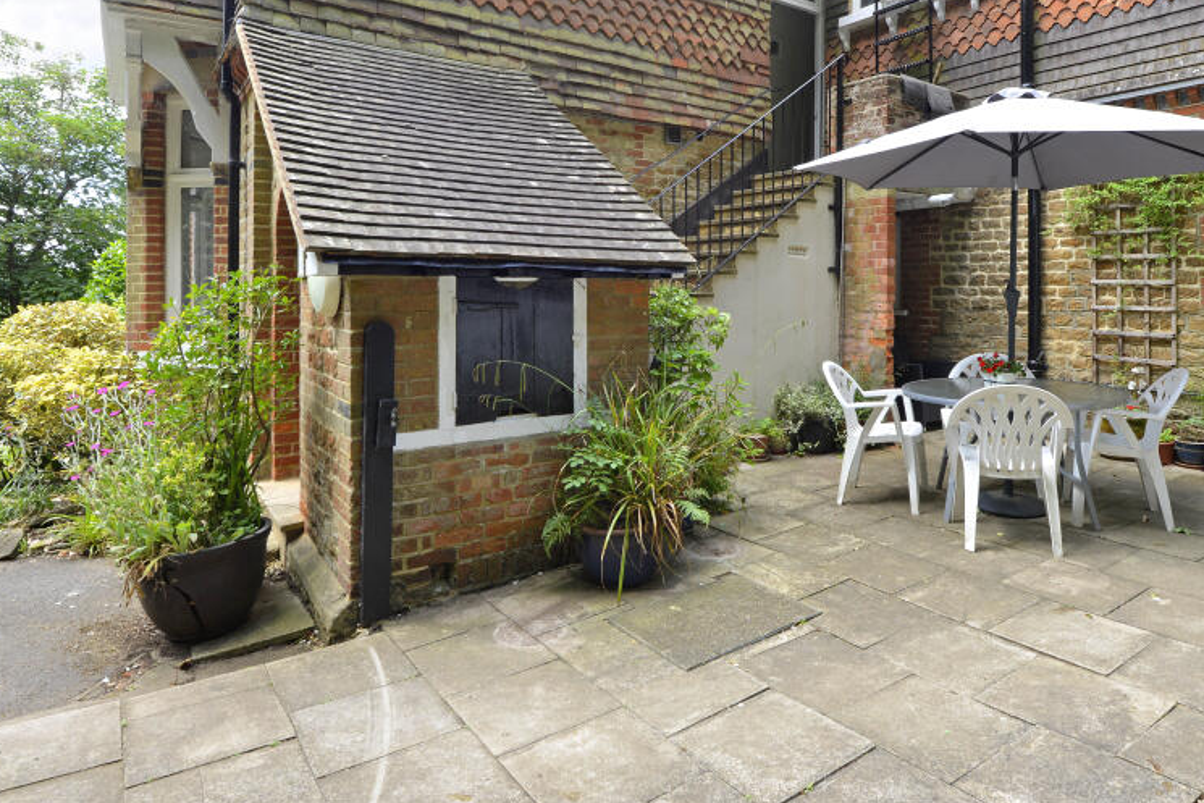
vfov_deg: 56.7
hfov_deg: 78.3
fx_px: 736
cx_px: 674
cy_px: 313
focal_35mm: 22
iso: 400
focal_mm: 16
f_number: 14
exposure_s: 1/20
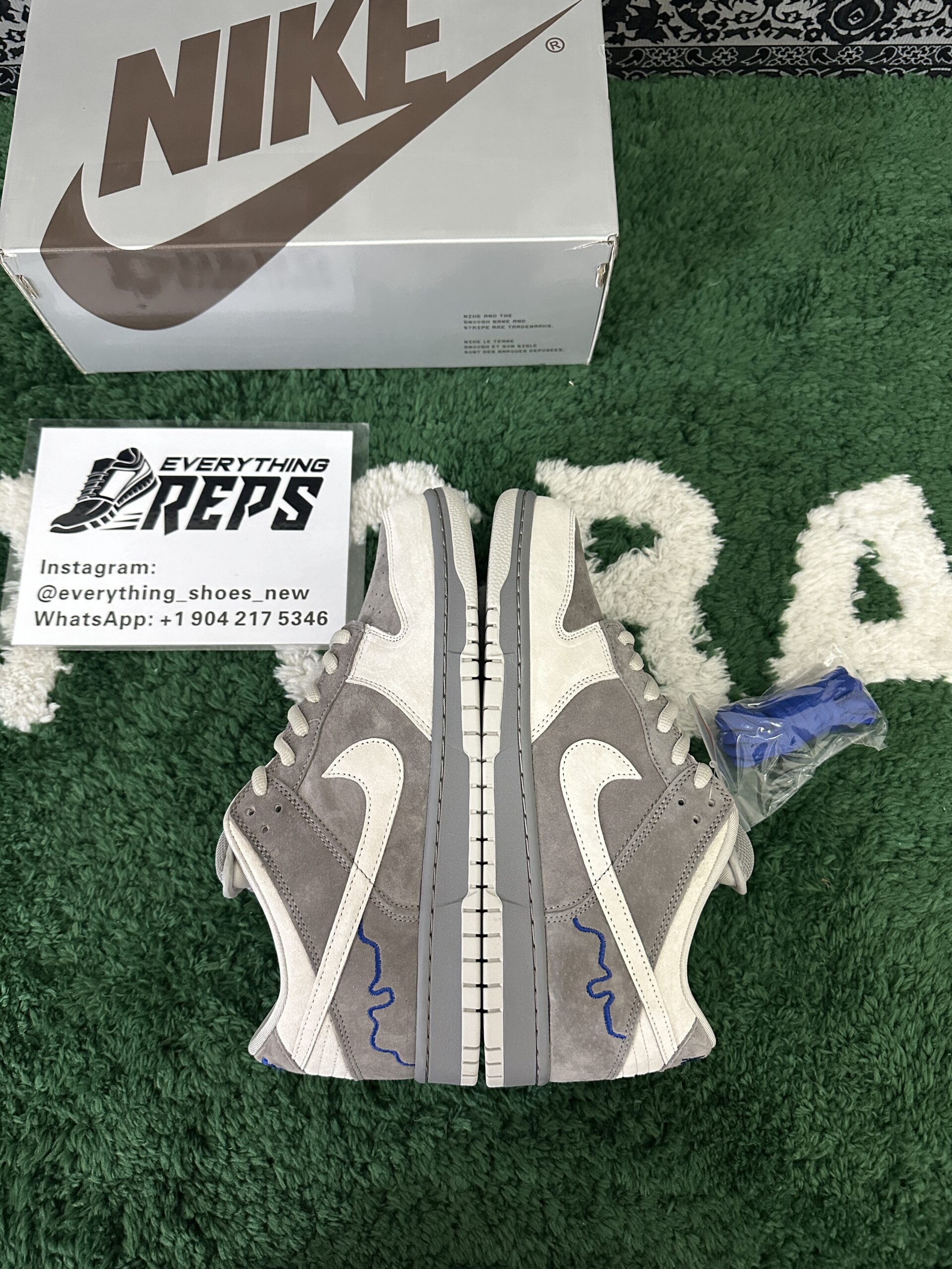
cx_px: 476
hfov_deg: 56.8
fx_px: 880
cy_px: 634
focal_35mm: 24
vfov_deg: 71.6
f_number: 1.78
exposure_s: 1/60
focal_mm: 6.86
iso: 500
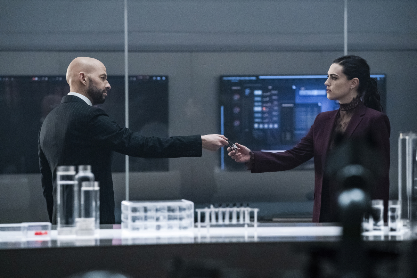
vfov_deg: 9.7
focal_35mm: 142
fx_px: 1645
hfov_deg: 14.4
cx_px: 208
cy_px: 139
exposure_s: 1/250
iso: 8000
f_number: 4
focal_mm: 142
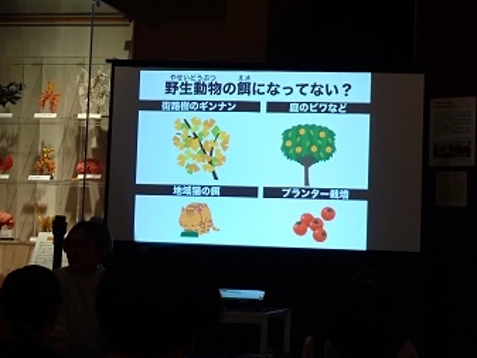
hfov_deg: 20.4
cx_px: 276
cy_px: 142
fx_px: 1323
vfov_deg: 15.4
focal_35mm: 96
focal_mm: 13.65
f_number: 4.1
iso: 320
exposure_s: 1/80
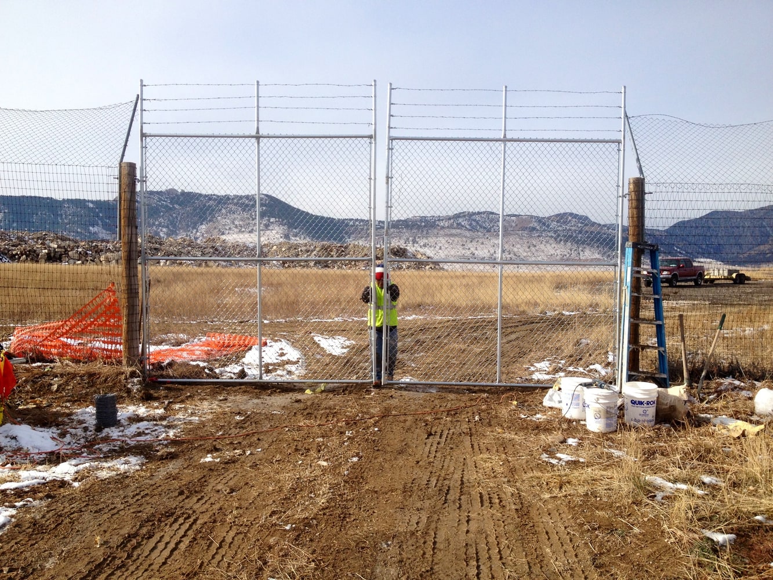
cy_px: 290
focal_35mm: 35
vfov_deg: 40.7
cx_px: 386
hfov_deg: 52.6
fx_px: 782
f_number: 2.4
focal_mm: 4.28
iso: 50
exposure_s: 1/1783
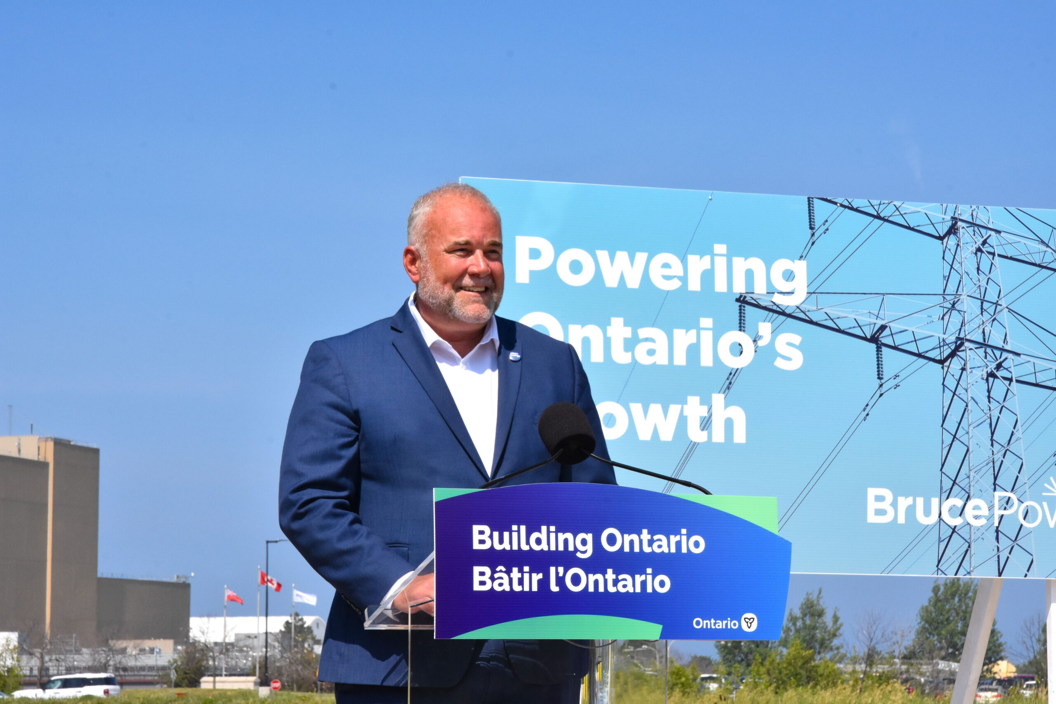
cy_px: 352
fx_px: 3080
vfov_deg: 13.0
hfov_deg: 19.5
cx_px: 528
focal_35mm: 105
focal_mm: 70
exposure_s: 1/1000
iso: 1250
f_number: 16
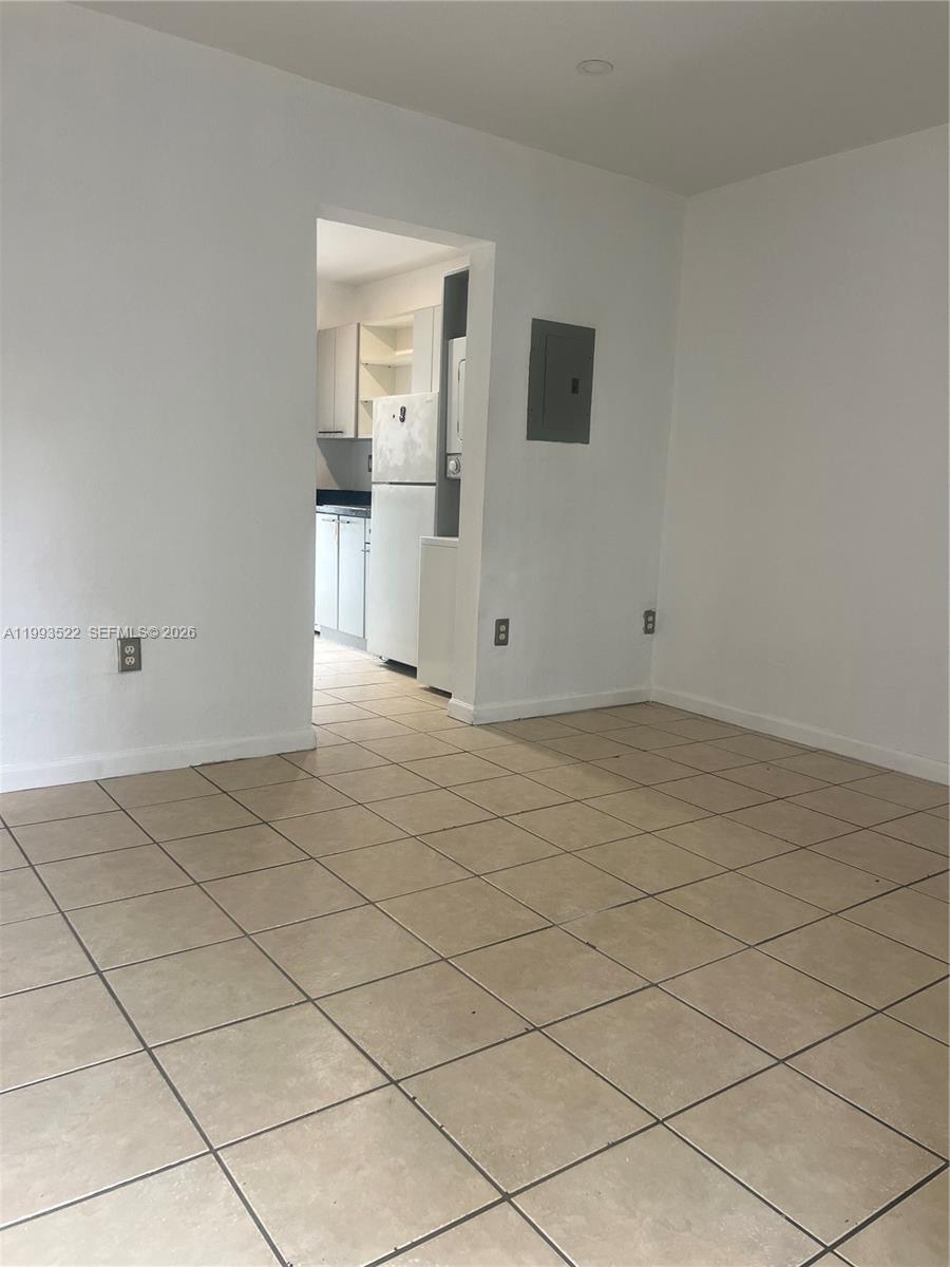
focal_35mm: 26
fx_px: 951
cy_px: 634
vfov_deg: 67.3
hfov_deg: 53.1
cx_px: 475
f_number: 1.5
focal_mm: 5.7
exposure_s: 1/120
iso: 100
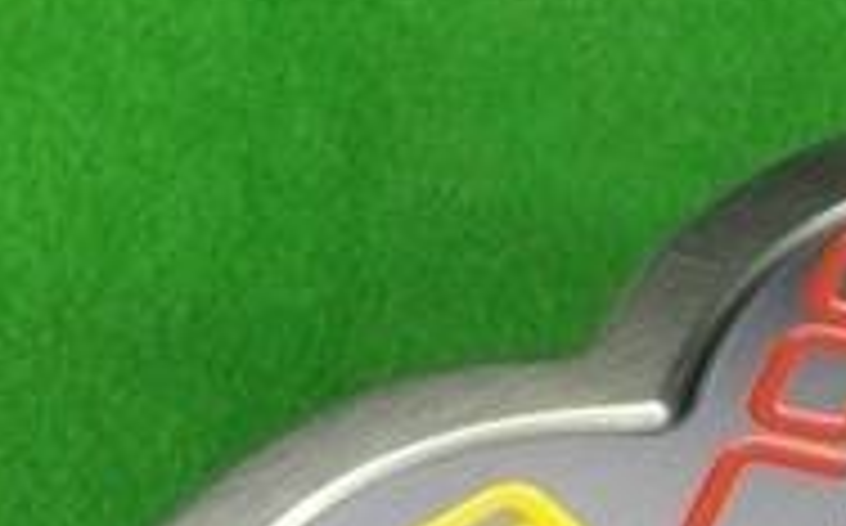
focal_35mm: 112
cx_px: 752
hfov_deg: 18.3
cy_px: 755
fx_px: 2579
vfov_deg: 11.3
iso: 100
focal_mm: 3.3
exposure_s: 1/30
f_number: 2.4
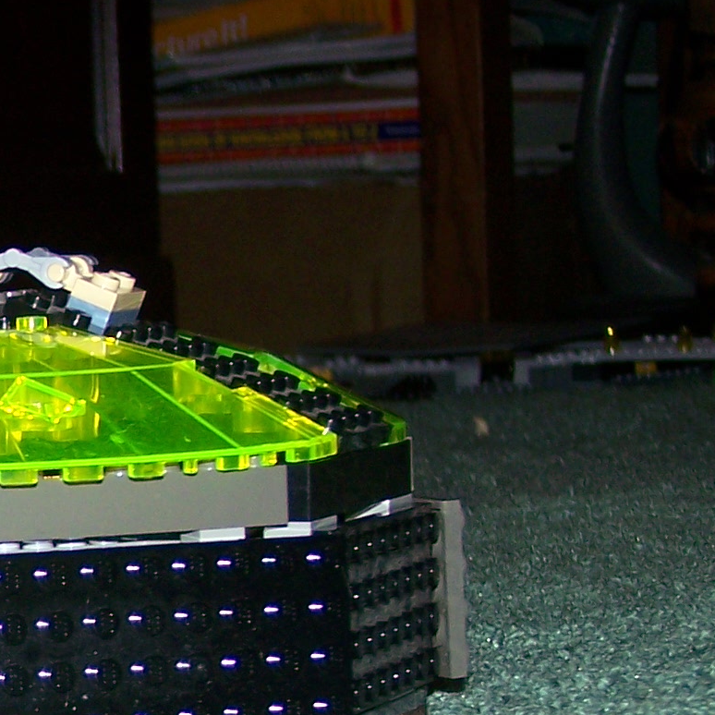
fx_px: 3856
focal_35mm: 165
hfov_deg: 10.2
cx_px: -438
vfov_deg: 10.5
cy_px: 653
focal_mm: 8.5
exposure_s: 1/60
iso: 80
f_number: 3
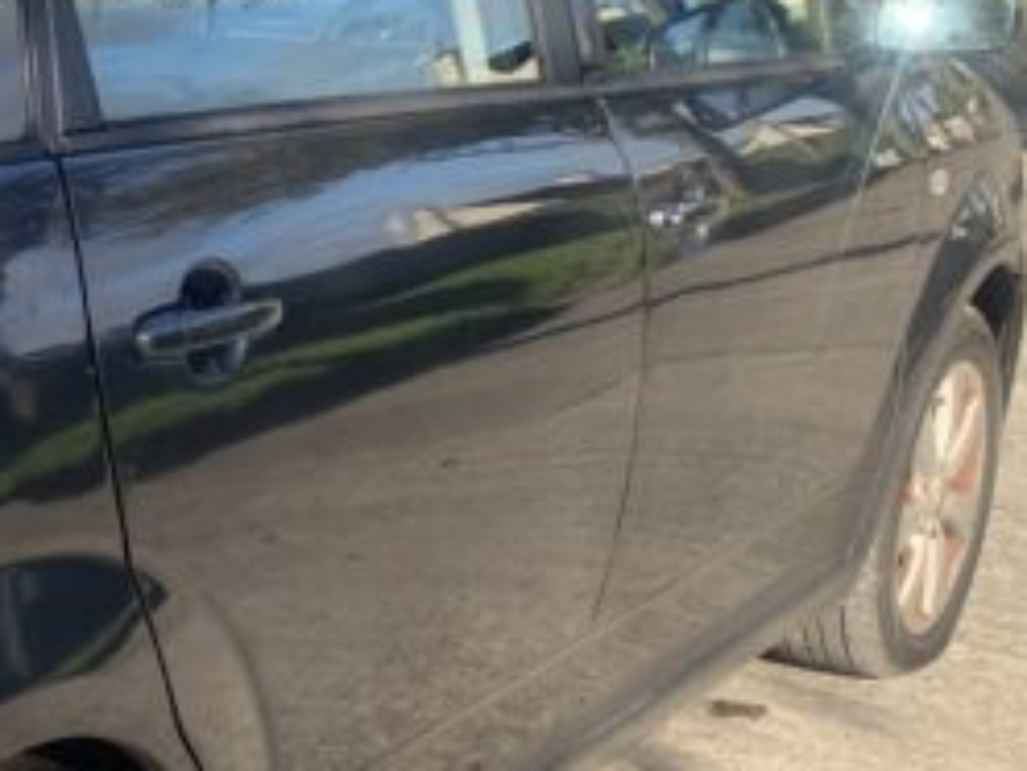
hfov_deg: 20.4
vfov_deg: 17.6
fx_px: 2492
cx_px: -447
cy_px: 456
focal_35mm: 84
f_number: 1.8
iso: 25
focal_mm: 4.25
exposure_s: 1/537
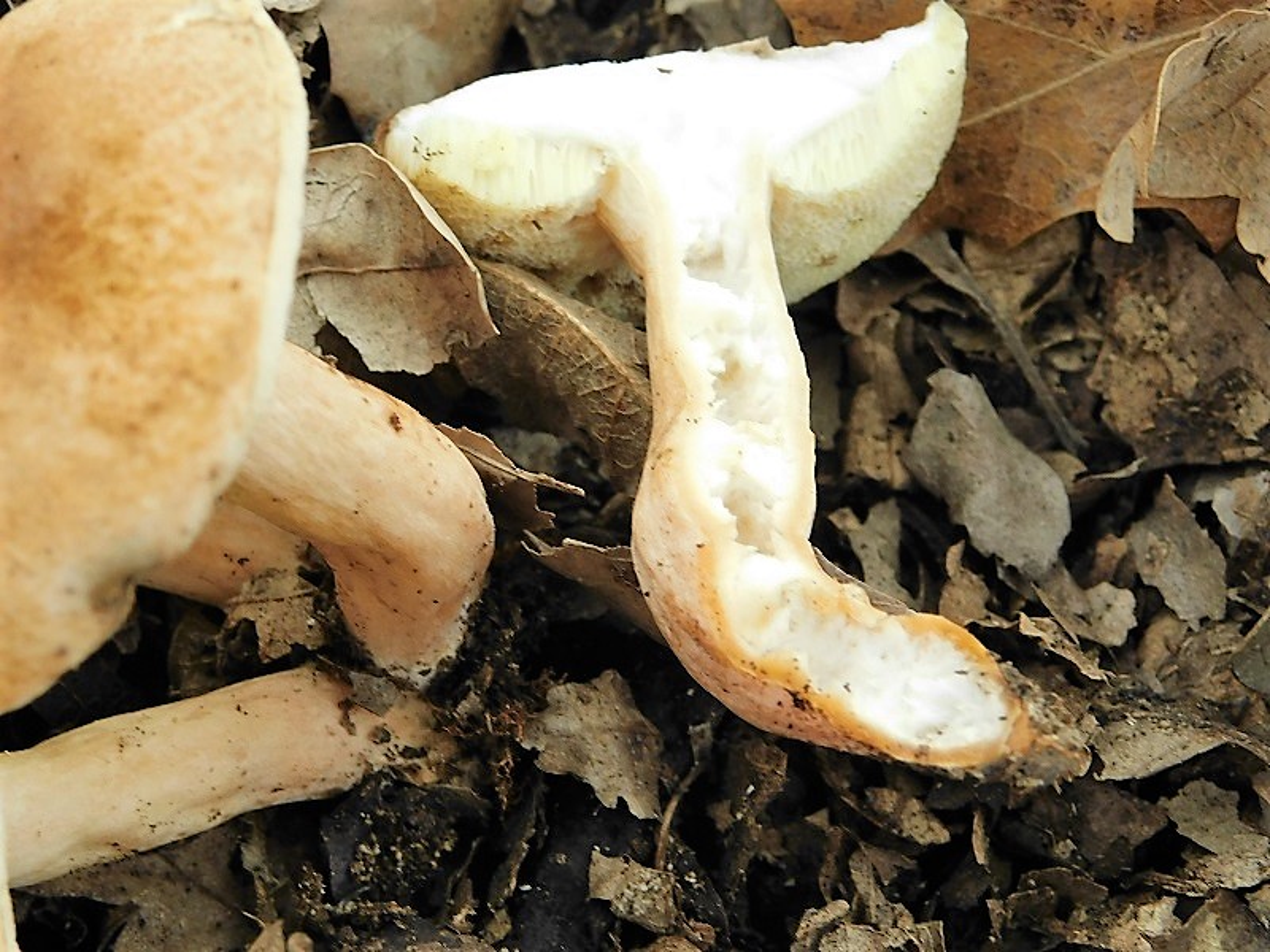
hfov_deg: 21.5
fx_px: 3339
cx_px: 635
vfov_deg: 16.2
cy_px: 476
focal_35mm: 91
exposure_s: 1/30
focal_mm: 16.1
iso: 250
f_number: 4.5
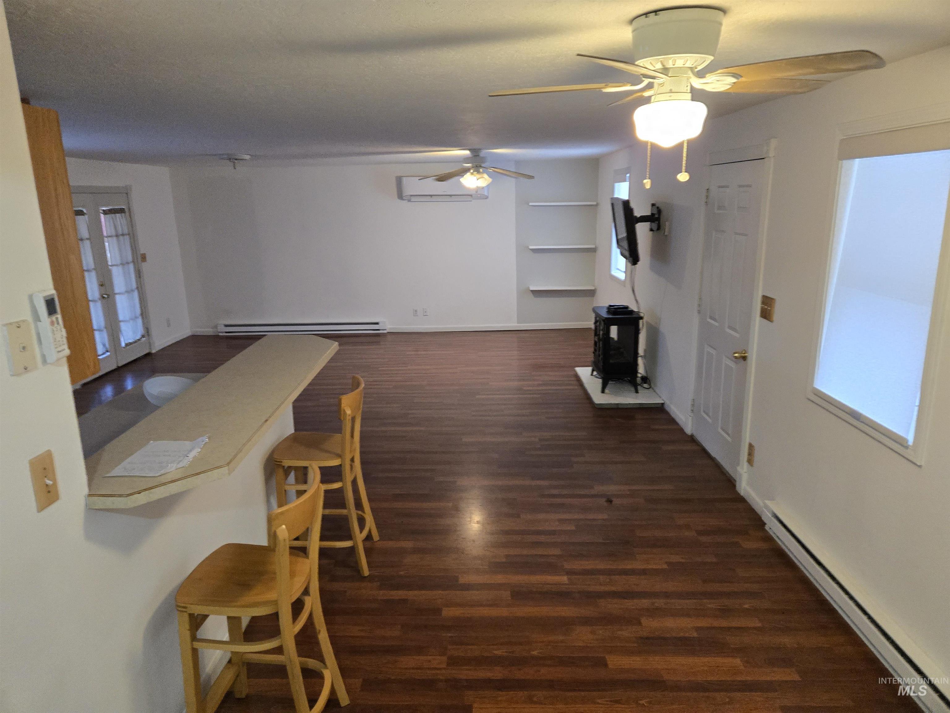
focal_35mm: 23
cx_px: 475
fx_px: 631
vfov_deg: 58.9
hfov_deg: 73.9
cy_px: 356
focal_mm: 5.4
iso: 800
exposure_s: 1/120
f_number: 1.8
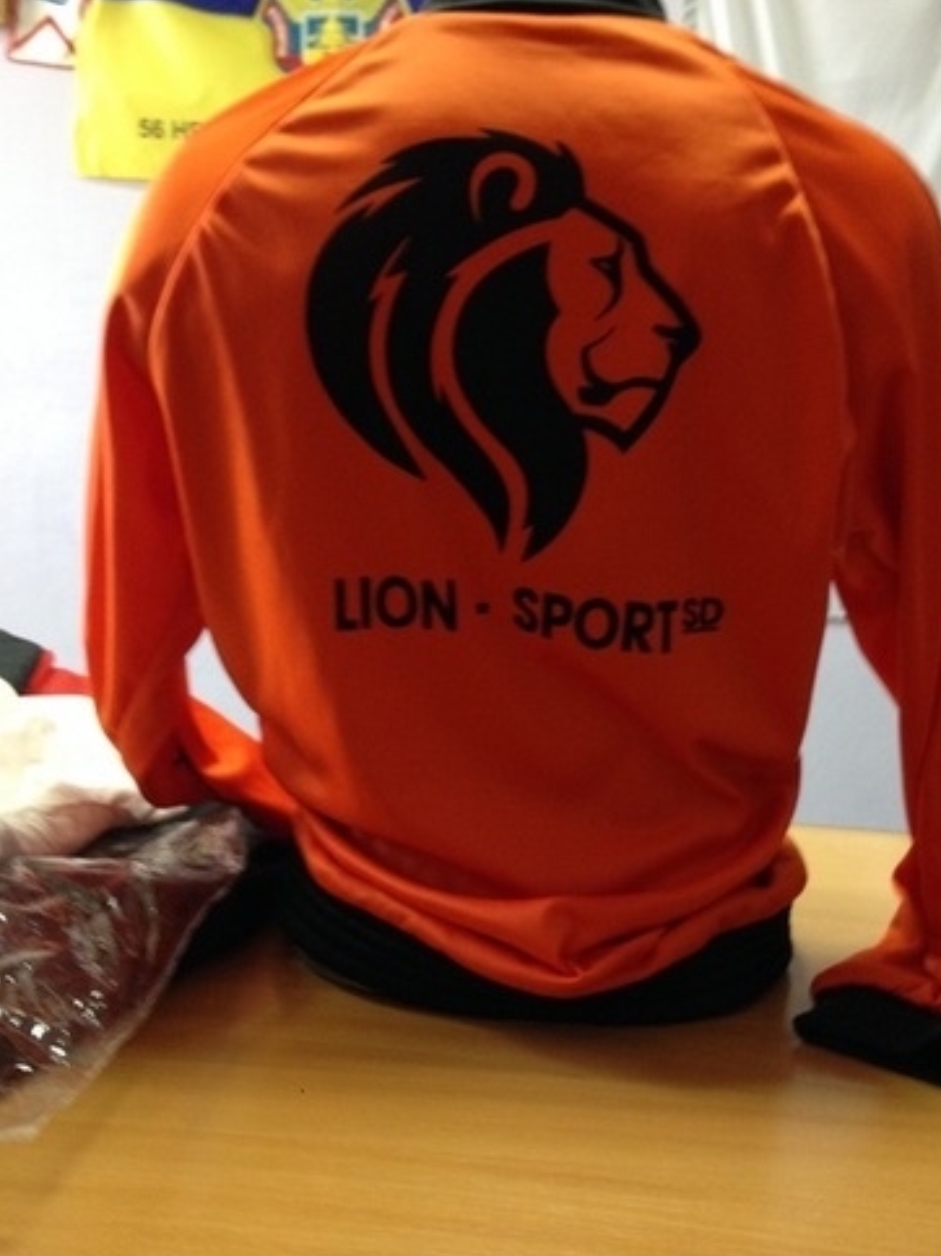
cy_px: 572
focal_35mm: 41
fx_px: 1487
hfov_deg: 35.1
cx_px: 476
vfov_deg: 45.7
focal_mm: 4.12
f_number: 2.4
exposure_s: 1/20
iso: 125
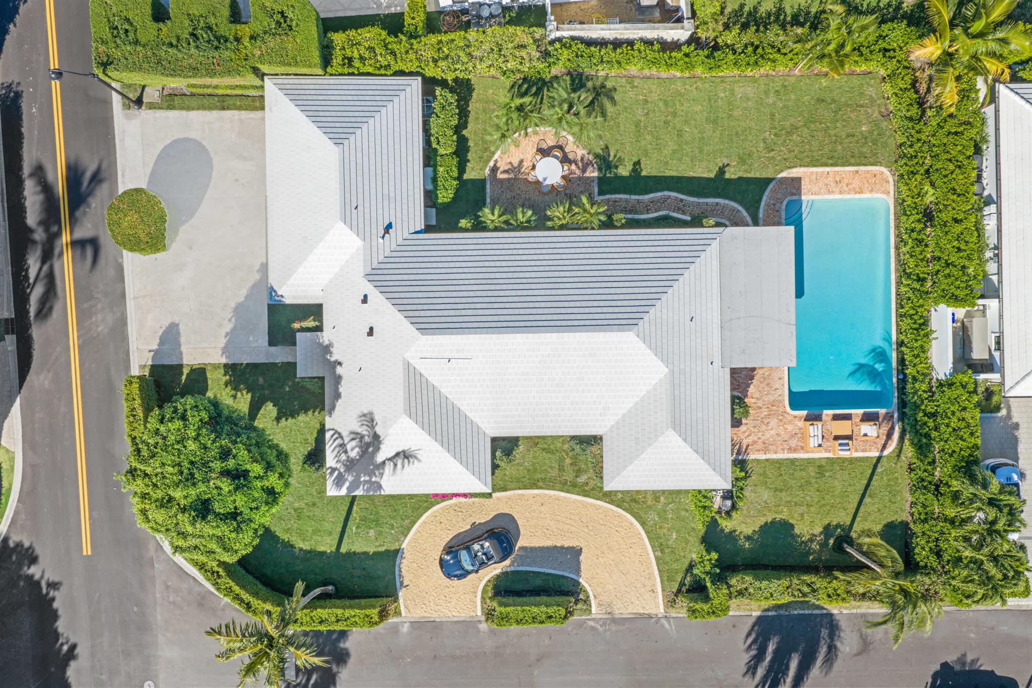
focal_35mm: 28
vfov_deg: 46.4
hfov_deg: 65.5
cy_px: 344
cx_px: 516
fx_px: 803
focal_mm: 14.45
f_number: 7.1
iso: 100
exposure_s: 1/50
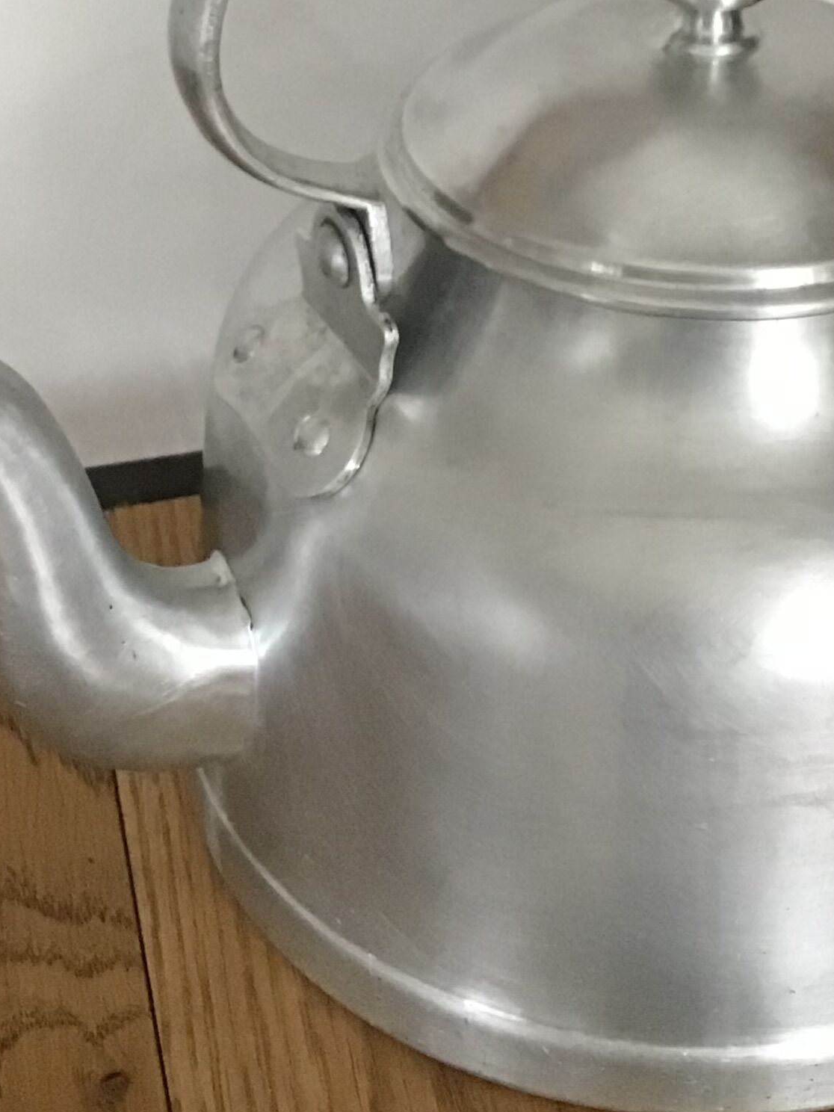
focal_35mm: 68
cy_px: 165
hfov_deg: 21.6
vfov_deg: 27.8
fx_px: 2184
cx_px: 516
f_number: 2.4
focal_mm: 3.3
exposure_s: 1/17
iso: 250
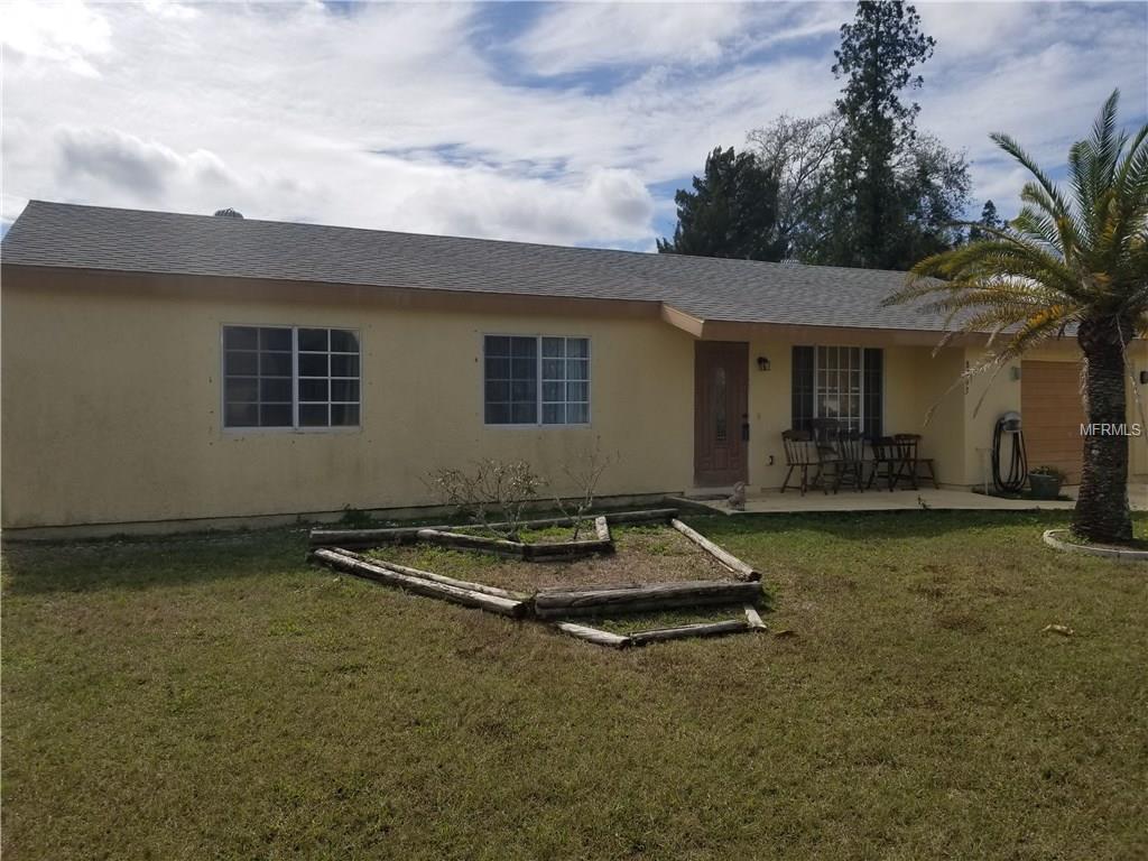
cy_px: 430
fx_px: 862
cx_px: 574
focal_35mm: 26
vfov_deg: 53.1
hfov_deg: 67.3
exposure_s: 1/5040
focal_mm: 4.25
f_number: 1.7
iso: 50
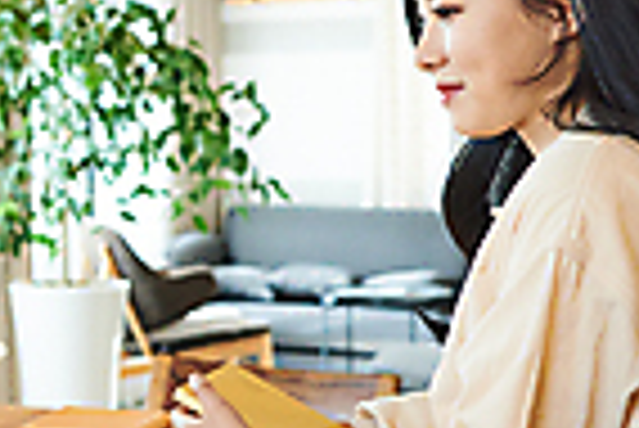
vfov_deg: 12.7
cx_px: -202
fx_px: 1919
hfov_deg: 17.7
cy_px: 133
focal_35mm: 108
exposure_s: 1/250
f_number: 3.2
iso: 500
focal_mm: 32
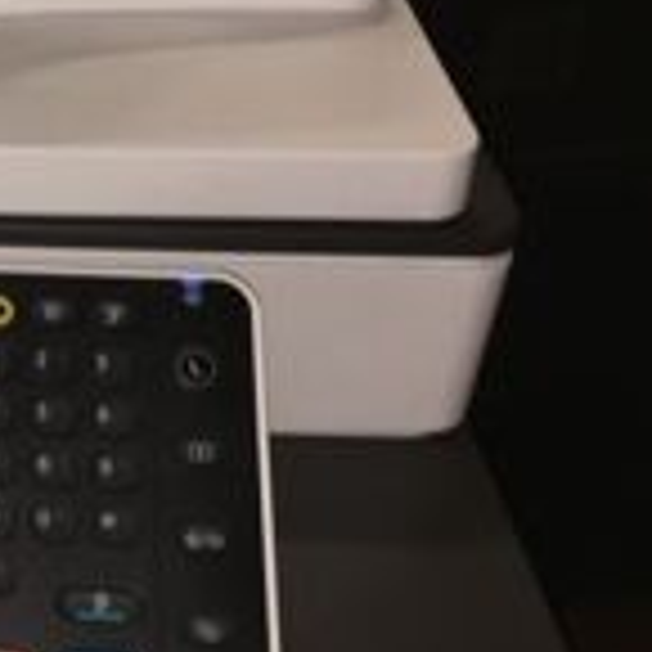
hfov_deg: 18.2
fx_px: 1811
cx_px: -315
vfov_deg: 20.4
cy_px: 337
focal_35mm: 85
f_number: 2.2
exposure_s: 1/33
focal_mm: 4.15
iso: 50
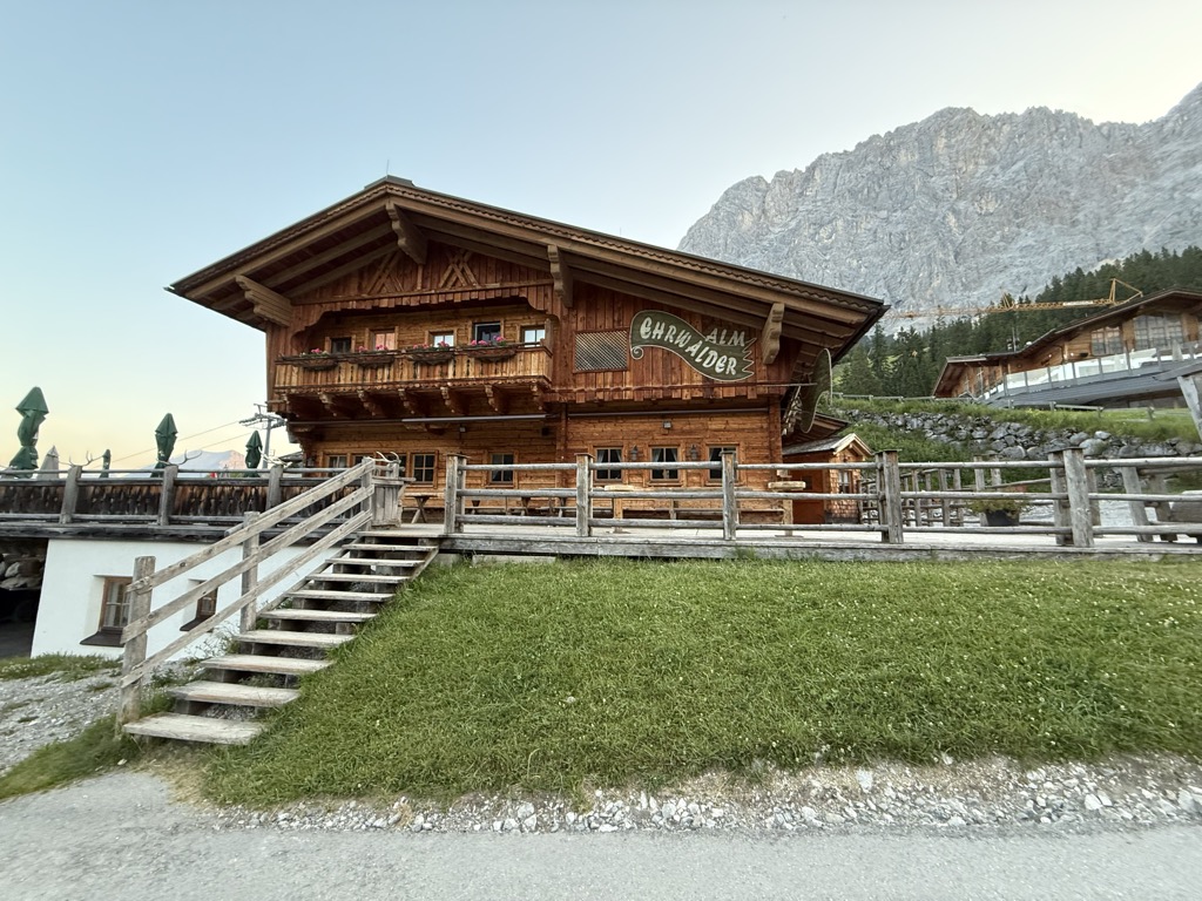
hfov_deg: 102.1
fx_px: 486
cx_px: 601
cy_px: 450
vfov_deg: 85.7
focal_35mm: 14
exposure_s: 1/95
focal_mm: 2.22
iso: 320
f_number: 2.2
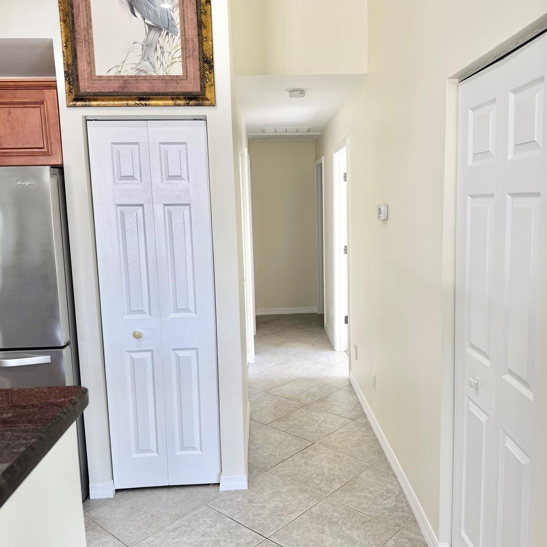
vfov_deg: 55.6
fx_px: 518
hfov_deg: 55.5
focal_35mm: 29
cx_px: 303
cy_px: 276
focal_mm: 6.76
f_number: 1.78
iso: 80
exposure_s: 1/120
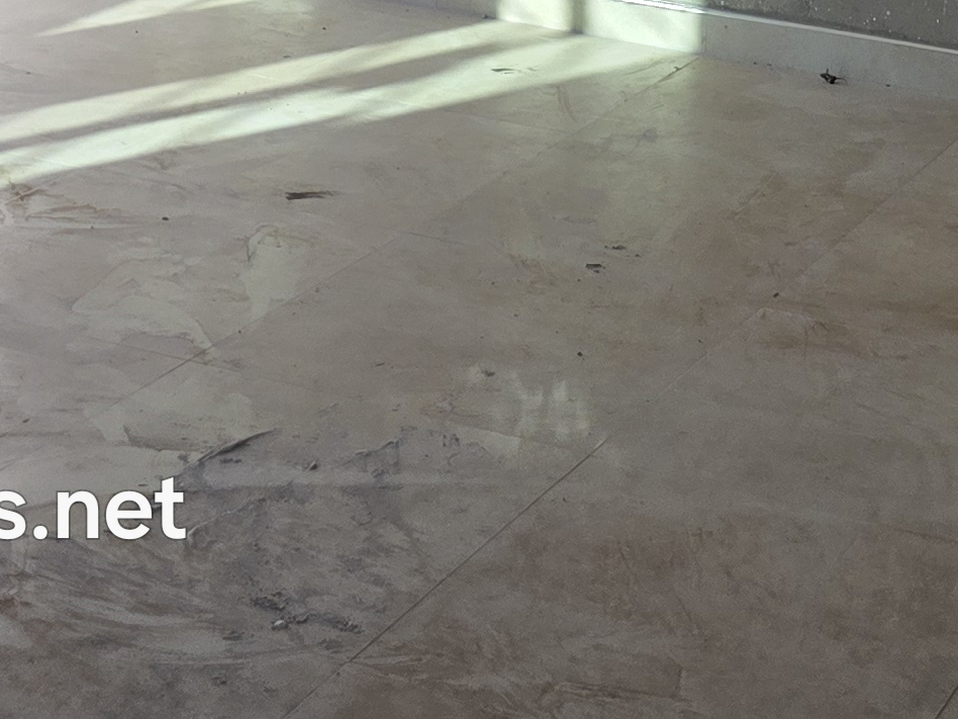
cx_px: 807
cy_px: -768
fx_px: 2684
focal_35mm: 97
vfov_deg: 13.0
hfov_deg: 20.0
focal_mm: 6.3
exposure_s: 1/180
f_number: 1.7
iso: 100
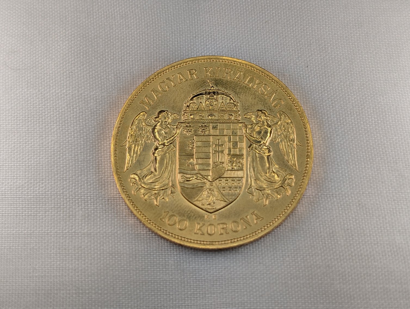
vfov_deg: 29.8
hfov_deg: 38.9
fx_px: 581
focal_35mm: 49
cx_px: 205
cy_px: 154
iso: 20
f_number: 1.68
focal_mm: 6.9
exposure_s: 1/884
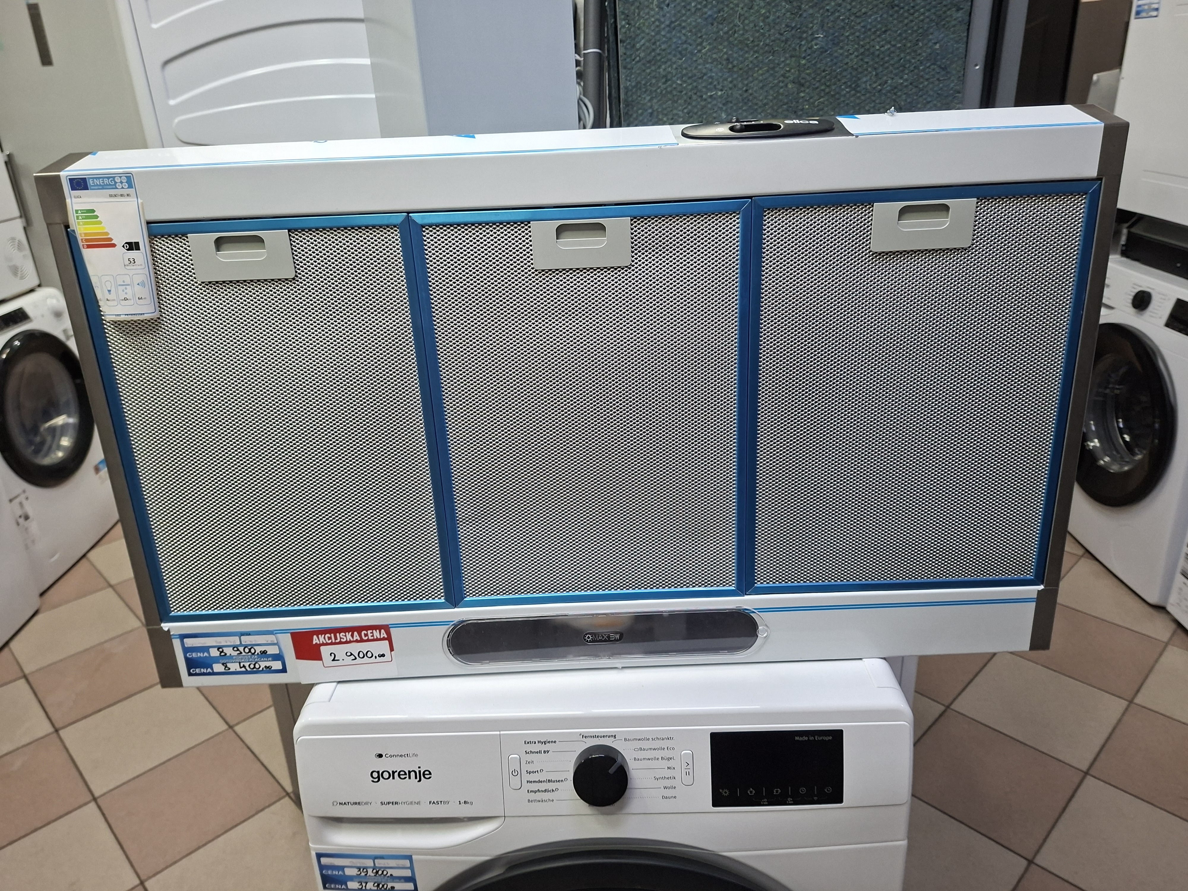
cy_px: 446
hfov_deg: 73.9
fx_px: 789
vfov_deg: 58.9
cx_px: 594
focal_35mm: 23
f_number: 1.8
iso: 200
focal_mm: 5.54
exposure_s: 1/100
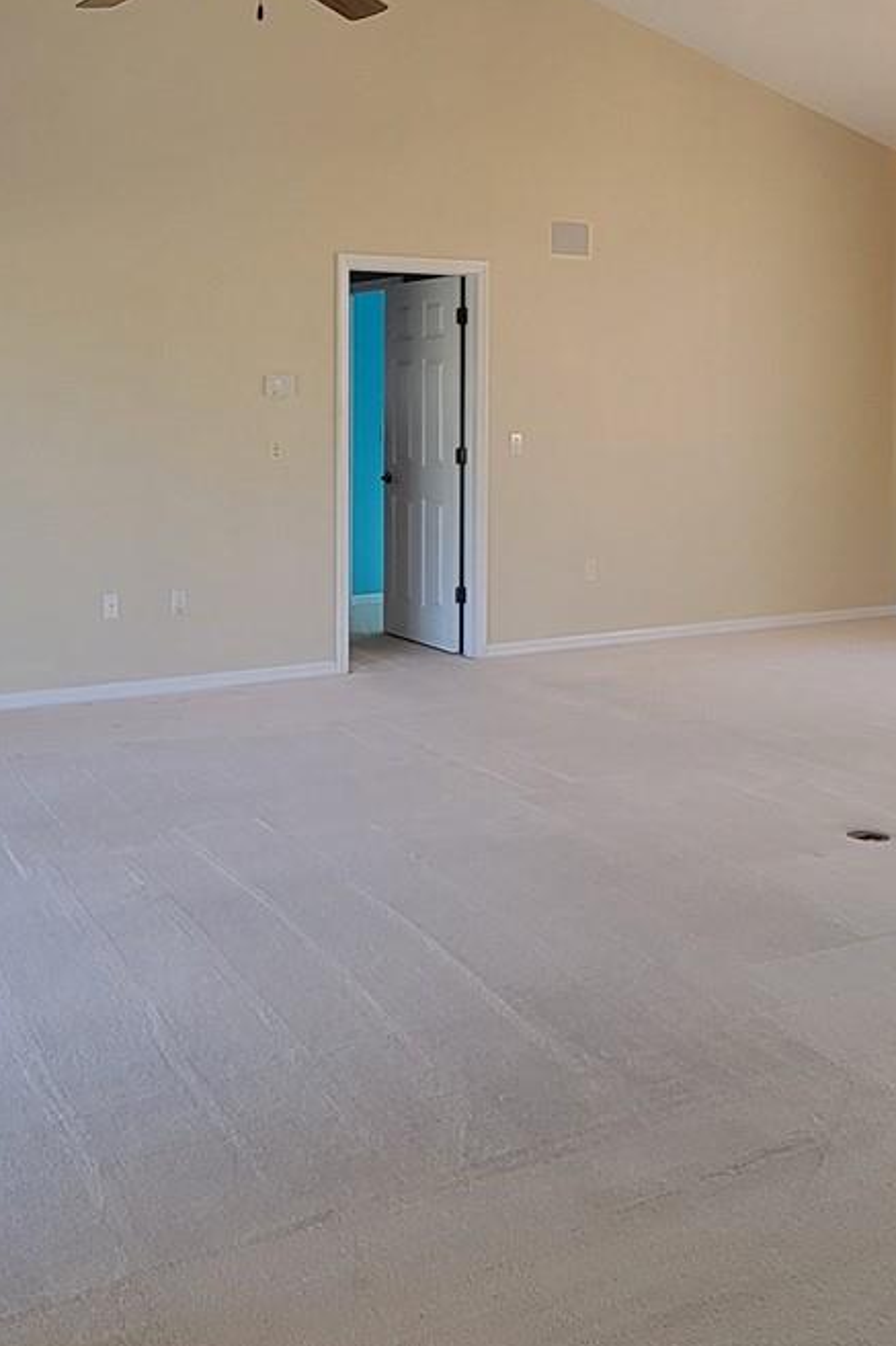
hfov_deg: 39.8
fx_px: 1233
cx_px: 355
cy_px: 458
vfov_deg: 56.1
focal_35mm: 33
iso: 160
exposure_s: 1/60
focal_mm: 2.2
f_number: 2.2
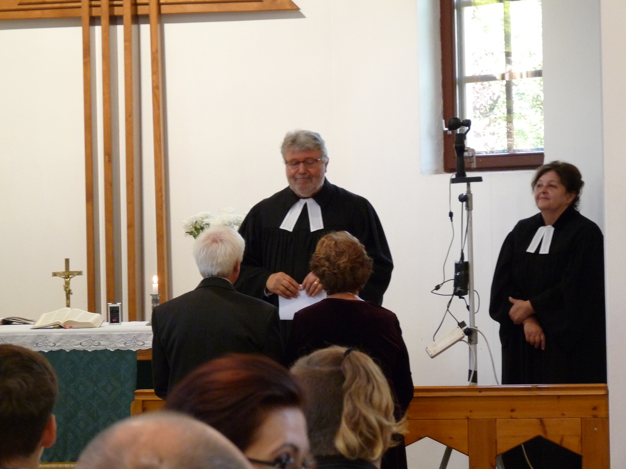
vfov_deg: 11.9
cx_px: 313
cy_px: 234
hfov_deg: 15.8
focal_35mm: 125
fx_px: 2261
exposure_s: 1/15
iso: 400
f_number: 3.6
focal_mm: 22.3
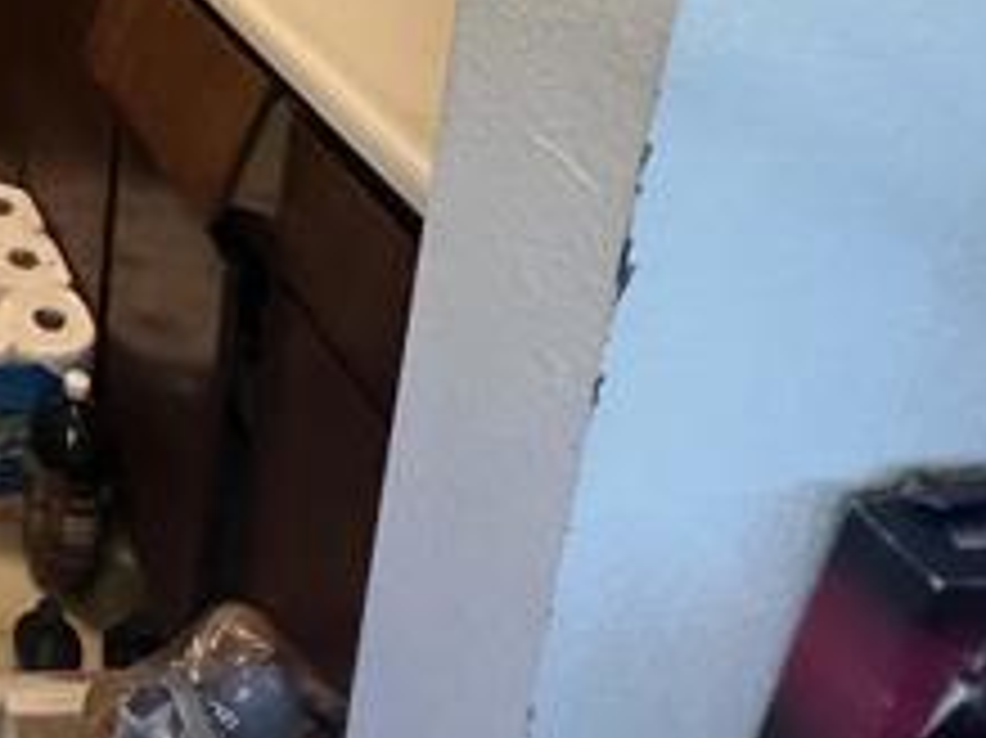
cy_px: -270
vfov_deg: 29.0
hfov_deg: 33.4
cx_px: -338
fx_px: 1082
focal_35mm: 38
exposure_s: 1/60
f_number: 1.8
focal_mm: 1.57
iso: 800
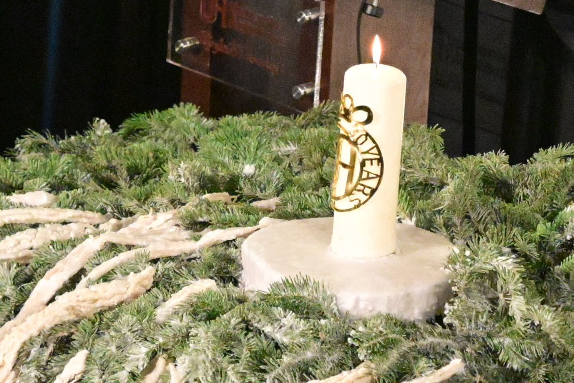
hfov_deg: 3.4
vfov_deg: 2.3
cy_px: -217
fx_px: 9598
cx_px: 538
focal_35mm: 602
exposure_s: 1/400
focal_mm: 120
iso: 10000
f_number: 5
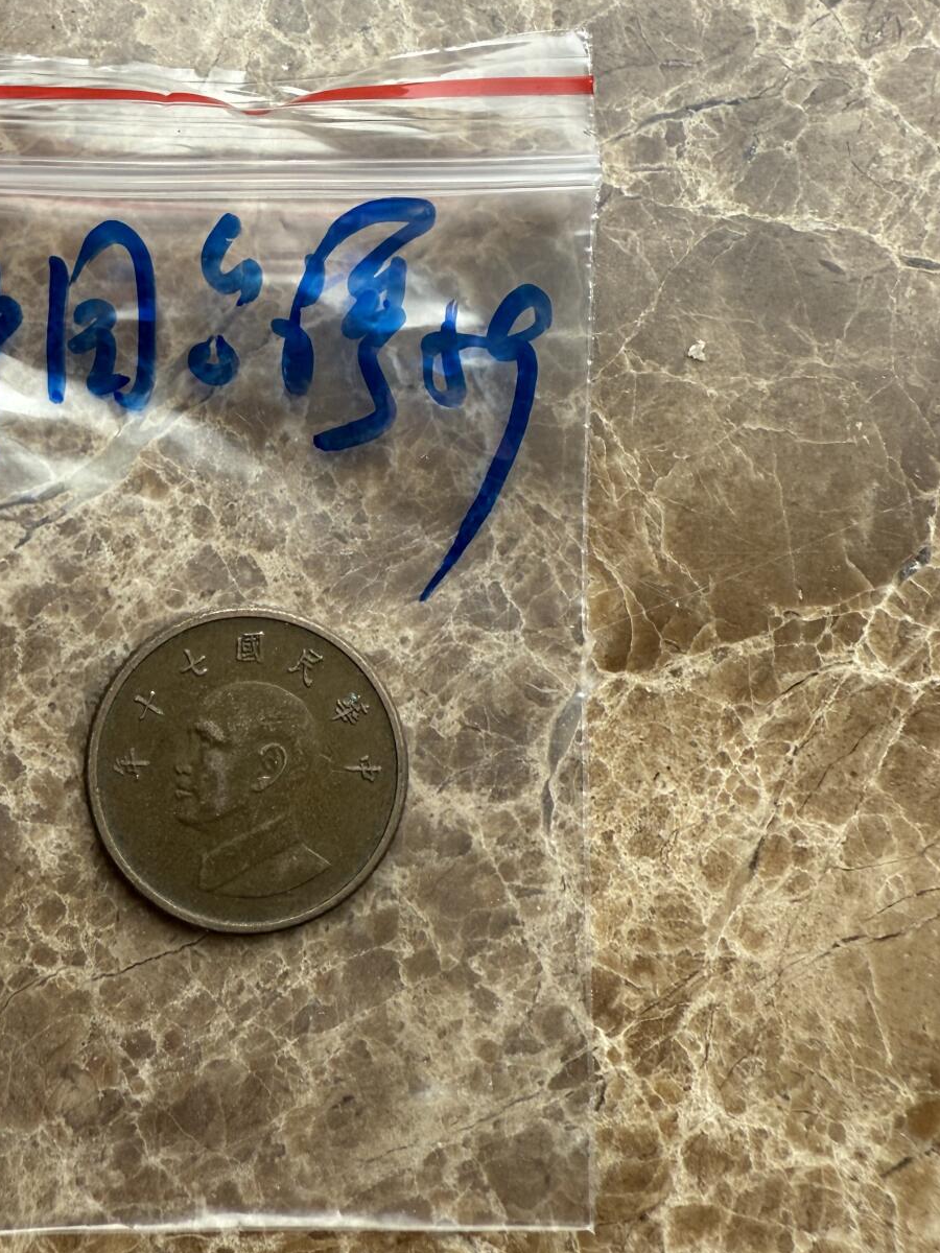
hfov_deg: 38.7
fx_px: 1303
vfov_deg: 51.2
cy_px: 543
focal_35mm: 36
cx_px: 243
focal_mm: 2.22
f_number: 2.2
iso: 50
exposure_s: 1/99
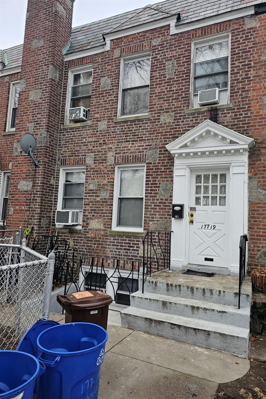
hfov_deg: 53.0
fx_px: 266
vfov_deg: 73.7
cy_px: 200
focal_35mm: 24
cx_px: 150
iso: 40
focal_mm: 6.3
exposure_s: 1/180
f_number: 1.7
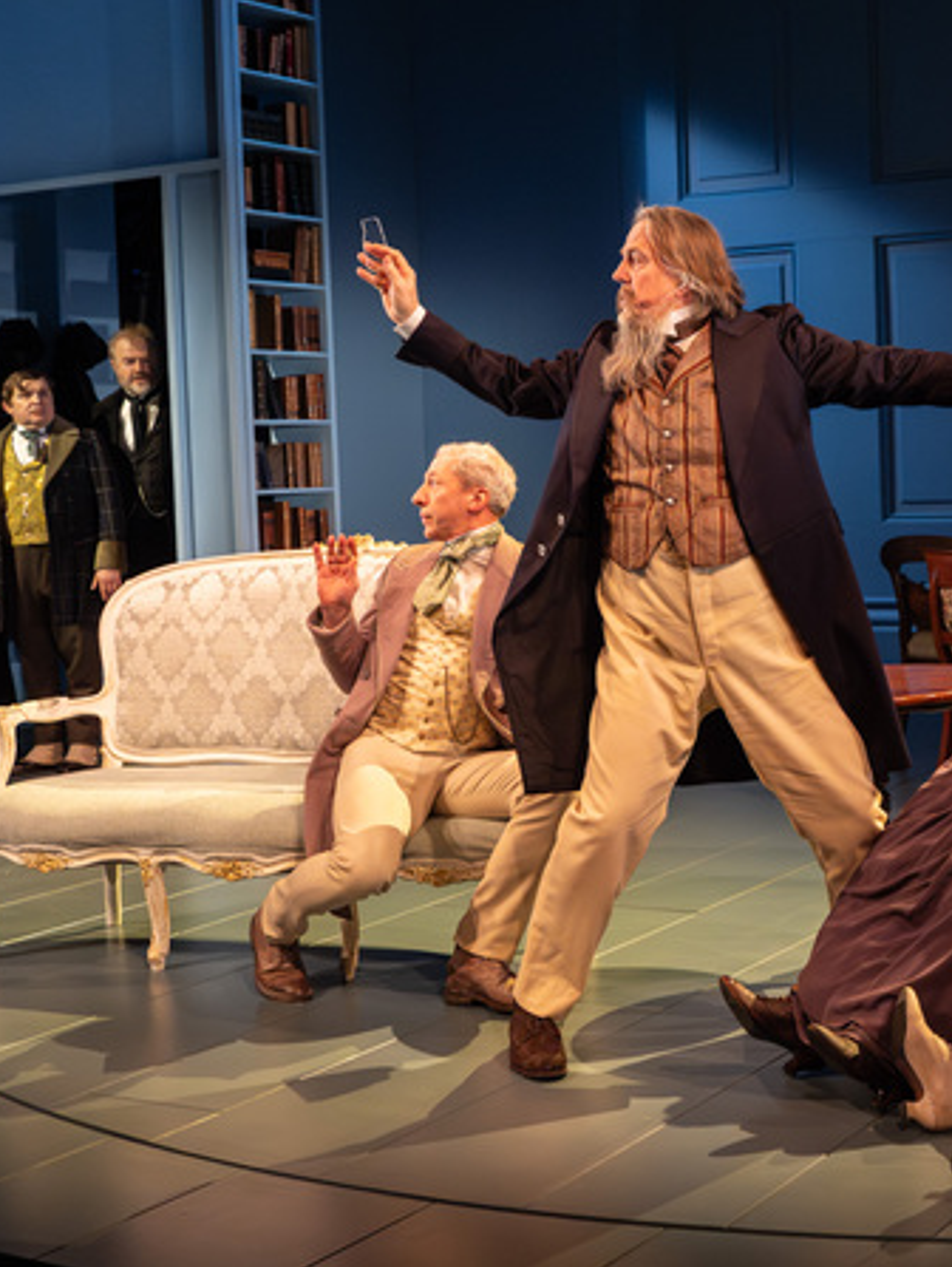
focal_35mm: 53
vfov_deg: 36.0
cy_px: 524
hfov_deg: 26.3
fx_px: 1941
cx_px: 921
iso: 2000
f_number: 4.5
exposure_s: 1/160
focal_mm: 30
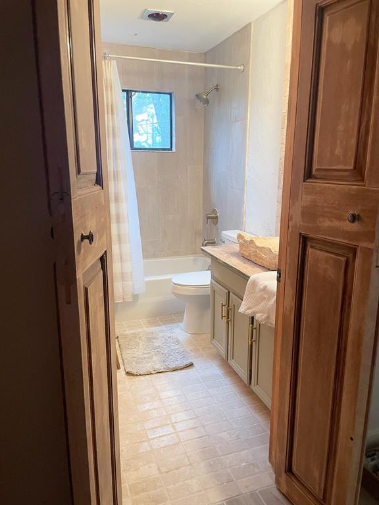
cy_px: 252
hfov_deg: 53.1
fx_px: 380
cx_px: 190
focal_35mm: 26
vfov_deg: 67.3
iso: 320
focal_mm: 4.2
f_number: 1.6
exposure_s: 1/60
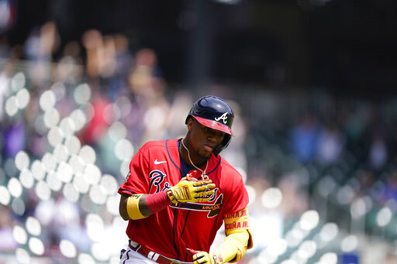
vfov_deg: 3.4
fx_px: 4409
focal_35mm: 400
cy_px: 132
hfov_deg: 5.2
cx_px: 198
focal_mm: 400
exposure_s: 1/2000
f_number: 2.8
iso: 250
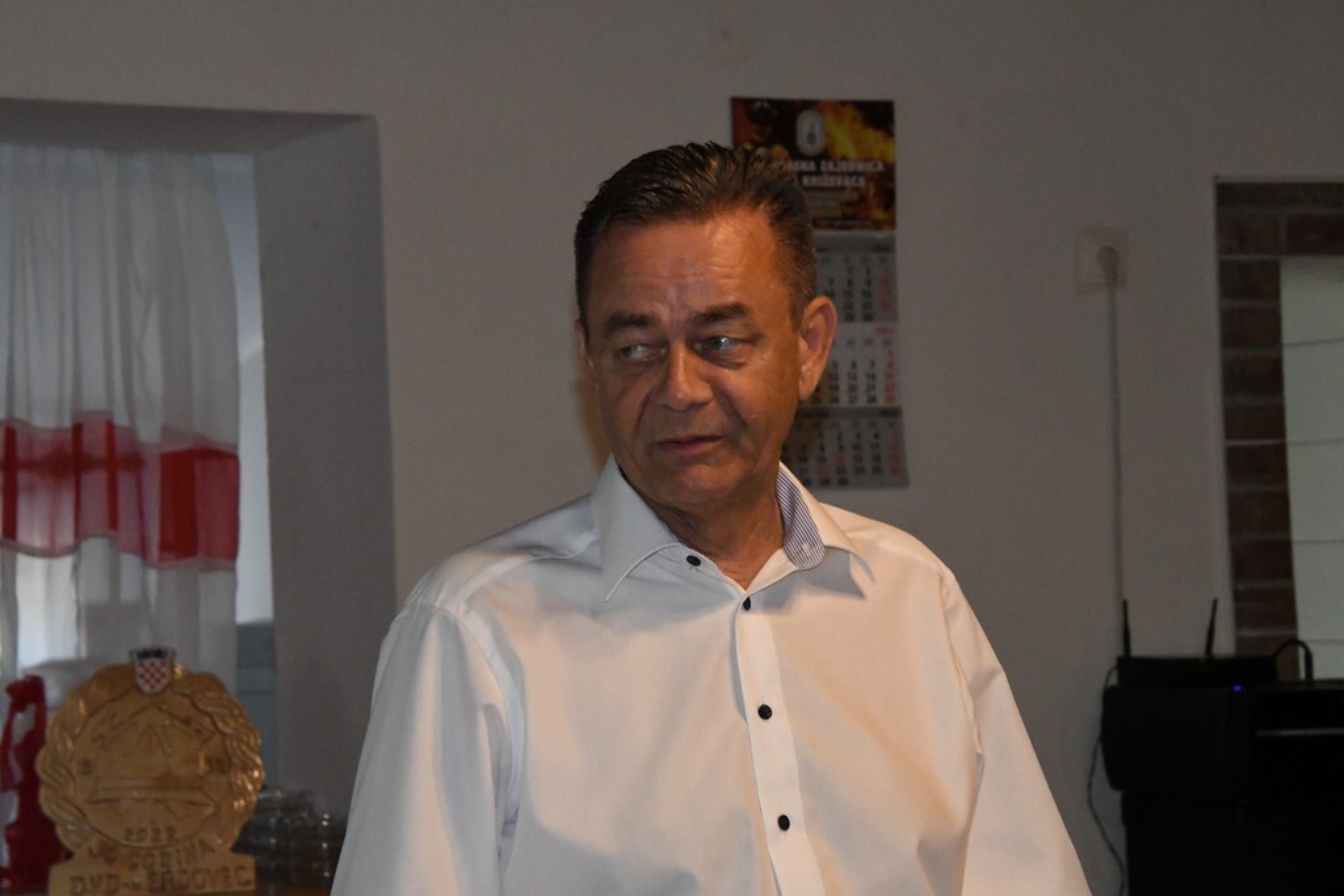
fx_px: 4480
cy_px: 448
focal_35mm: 120
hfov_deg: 17.1
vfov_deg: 11.4
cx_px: 672
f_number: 10
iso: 6400
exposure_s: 1/250
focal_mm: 80
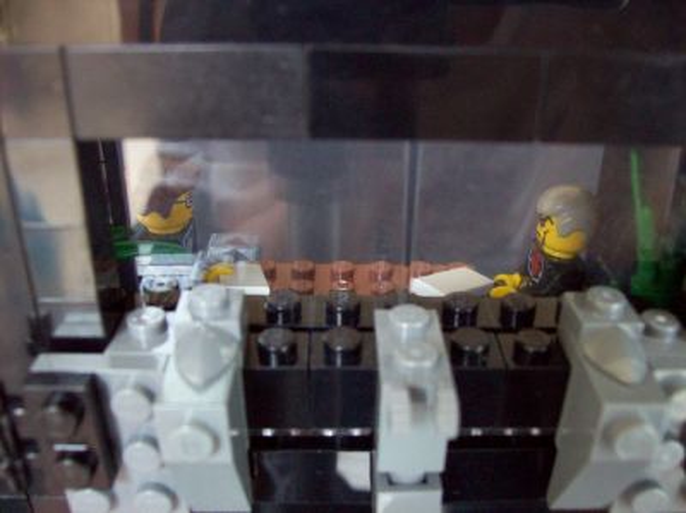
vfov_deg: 39.6
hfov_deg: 51.4
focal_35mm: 36
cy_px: 256
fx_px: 713
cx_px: 343
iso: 160
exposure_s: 1/8
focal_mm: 6
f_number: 2.7
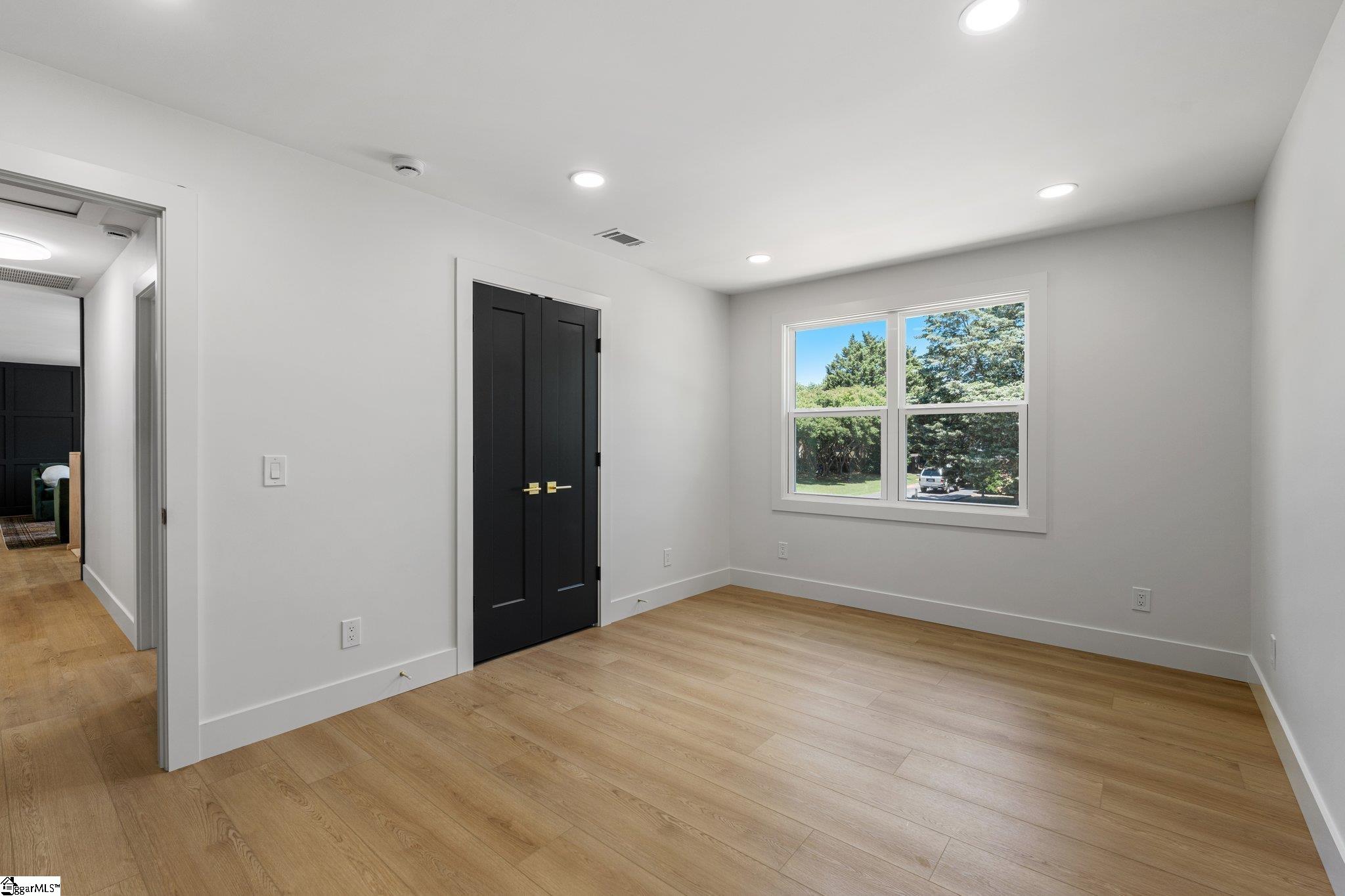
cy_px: 448
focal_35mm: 16
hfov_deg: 95.0
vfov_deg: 72.0
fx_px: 616
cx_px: 672
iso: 250
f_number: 9
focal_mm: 16.5
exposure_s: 1/25
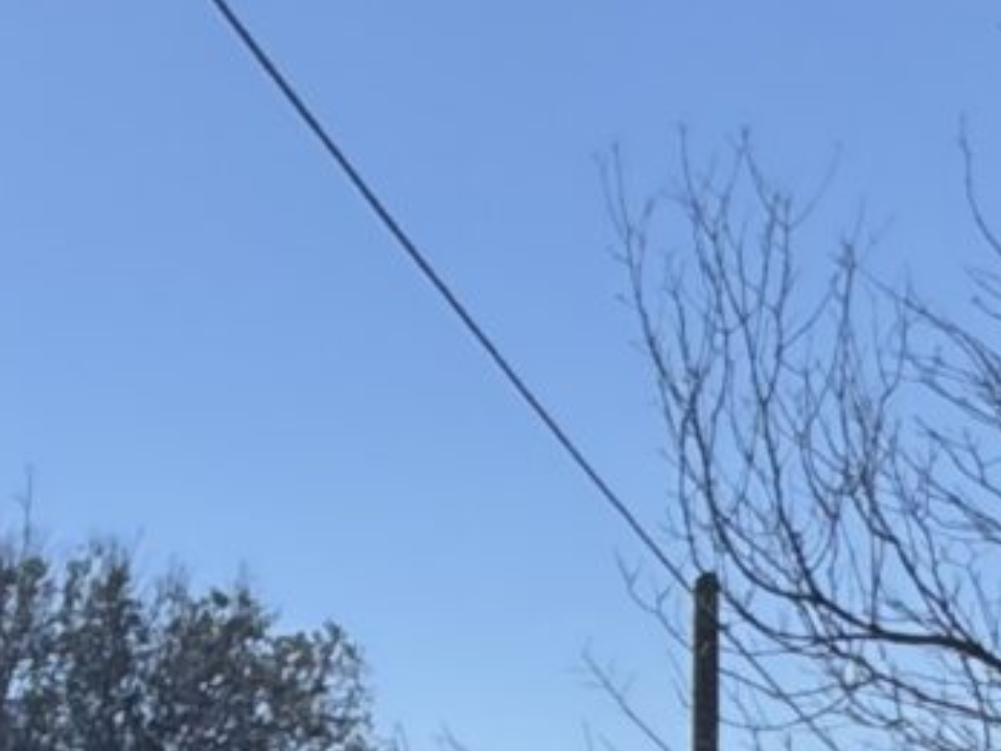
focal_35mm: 103
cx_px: -1222
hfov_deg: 14.4
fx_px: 2978
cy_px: 1442
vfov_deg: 12.8
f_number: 2.2
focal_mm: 2.22
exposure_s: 1/2273
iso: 40
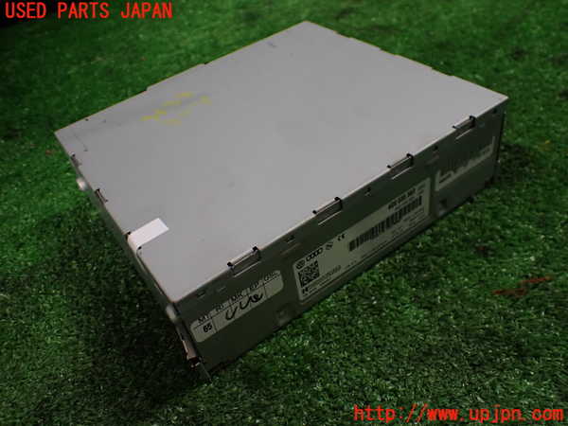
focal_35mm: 30
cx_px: 284
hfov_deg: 60.0
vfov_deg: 46.8
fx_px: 492
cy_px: 213
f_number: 2.3
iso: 320
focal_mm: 5.4
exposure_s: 1/125
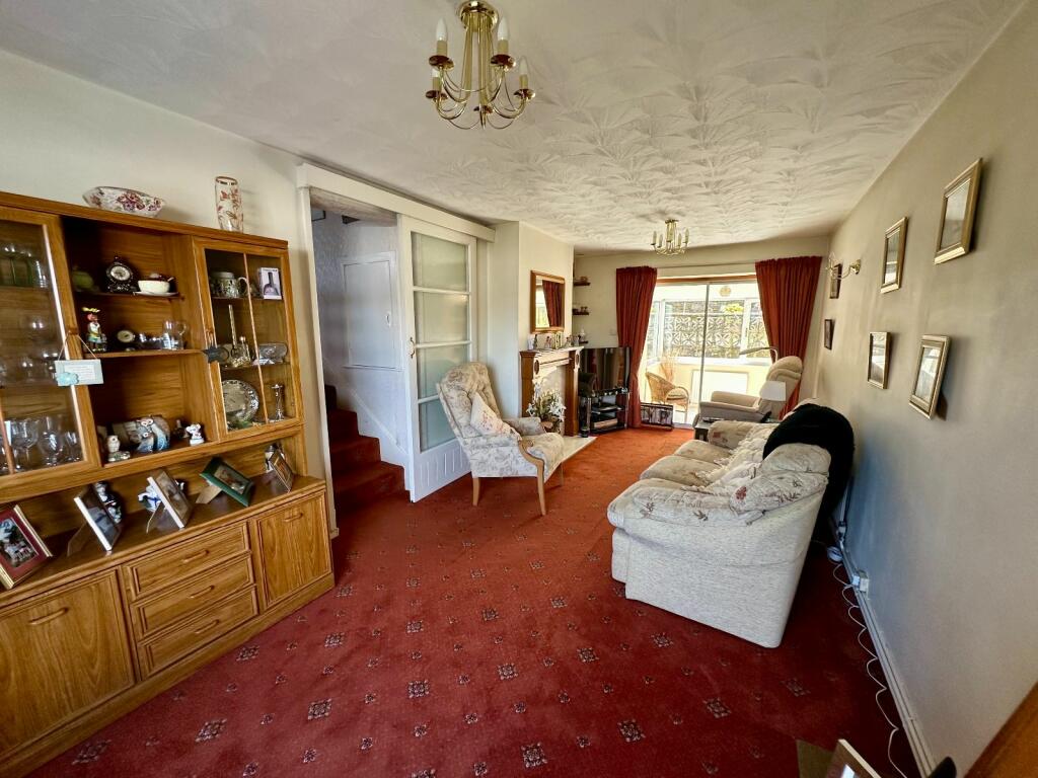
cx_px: 519
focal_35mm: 14
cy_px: 389
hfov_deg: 102.1
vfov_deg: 85.7
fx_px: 420
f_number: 2.2
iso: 160
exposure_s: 1/99
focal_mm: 2.22
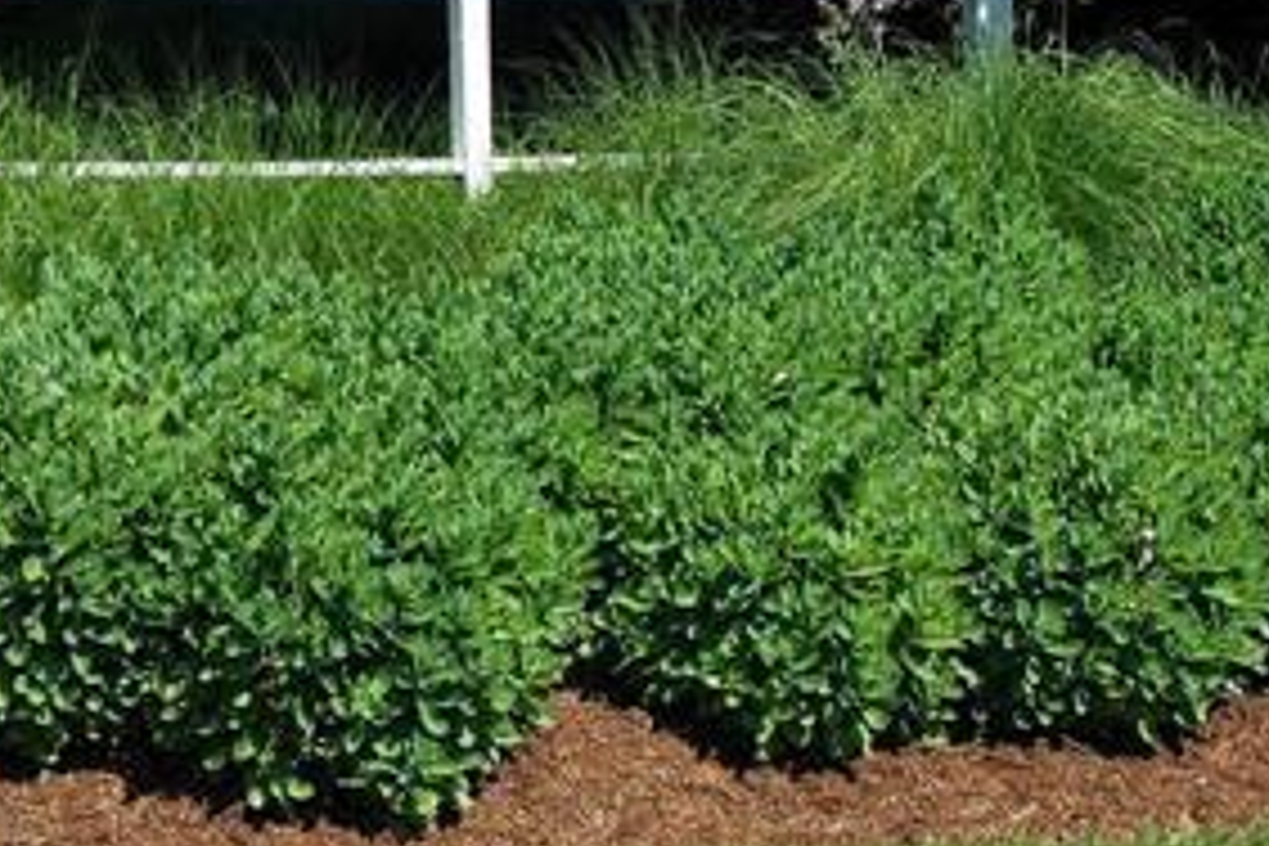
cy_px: 7
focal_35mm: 92
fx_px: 3243
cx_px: 256
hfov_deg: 21.9
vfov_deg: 14.6
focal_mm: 24
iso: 100
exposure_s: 1/250
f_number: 8
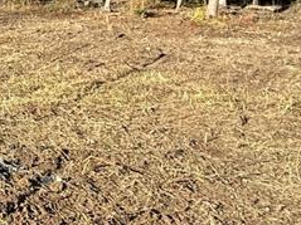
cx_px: -213
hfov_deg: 22.4
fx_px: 521
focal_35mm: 60
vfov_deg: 23.3
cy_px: -3
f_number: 2.2
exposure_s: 1/726
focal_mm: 2.22
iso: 50
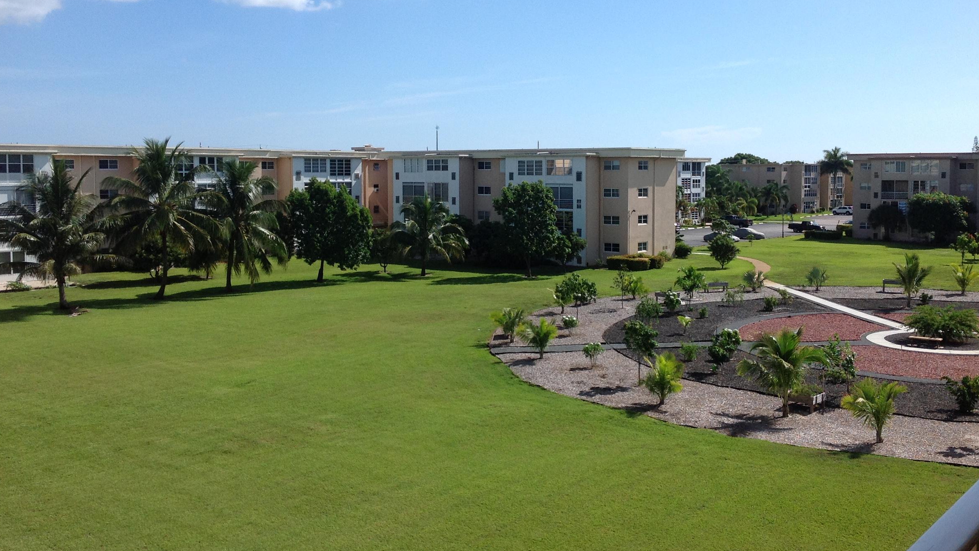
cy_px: 224
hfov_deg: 48.3
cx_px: 508
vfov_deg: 28.3
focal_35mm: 42
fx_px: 1090
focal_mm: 4.28
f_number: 2.4
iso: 50
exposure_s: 1/2326
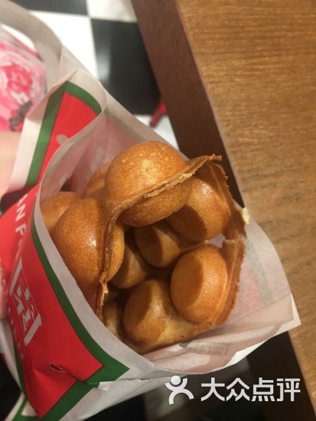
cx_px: 158
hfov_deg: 48.2
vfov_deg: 61.7
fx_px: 353
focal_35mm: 29
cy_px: 210
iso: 125
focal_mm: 4.15
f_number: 2.2
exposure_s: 1/33
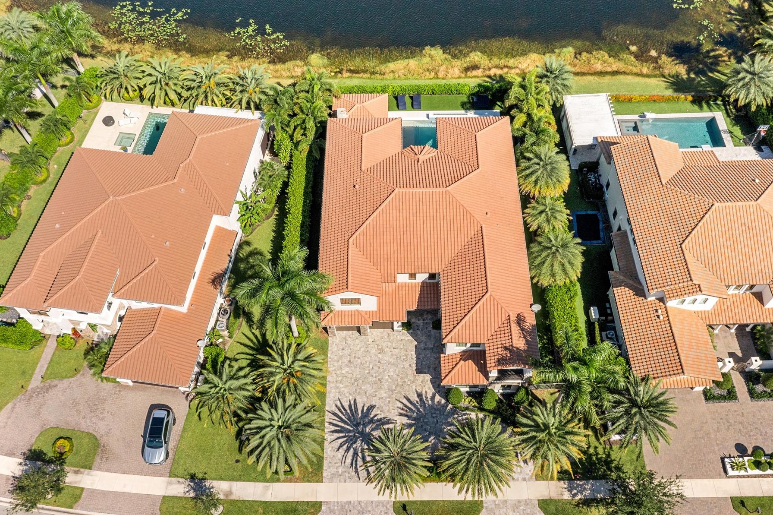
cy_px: 256
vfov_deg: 41.1
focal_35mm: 32
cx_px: 396
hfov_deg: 58.7
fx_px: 687
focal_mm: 10.26
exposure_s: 1/4000
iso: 400
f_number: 4
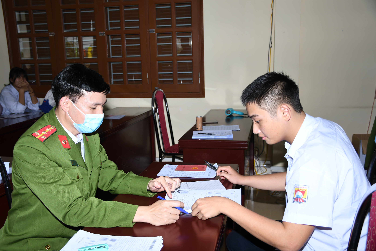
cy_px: 126
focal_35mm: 39
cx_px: 188
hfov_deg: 49.6
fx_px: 407
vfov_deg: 34.2
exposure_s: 1/200
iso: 125
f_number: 3.8
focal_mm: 26
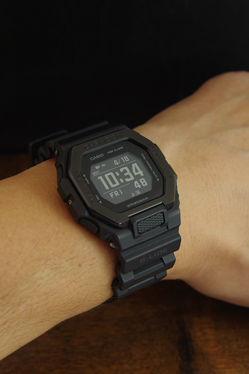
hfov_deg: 18.2
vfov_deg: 27.0
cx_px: 124
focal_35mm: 75
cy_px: 187
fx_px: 778
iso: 640
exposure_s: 1/50
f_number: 6.3
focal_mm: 50
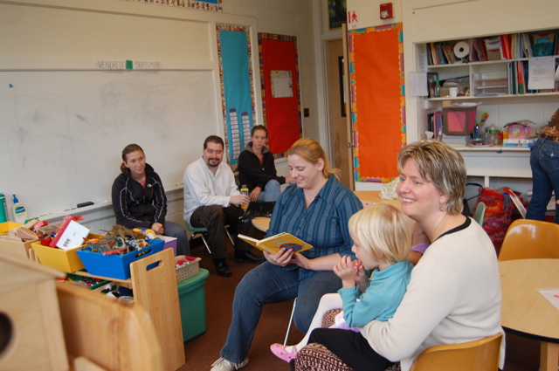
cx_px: 280
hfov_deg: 57.3
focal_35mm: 33
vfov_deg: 39.9
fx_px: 512
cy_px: 186
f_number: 4
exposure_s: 1/60
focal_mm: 22
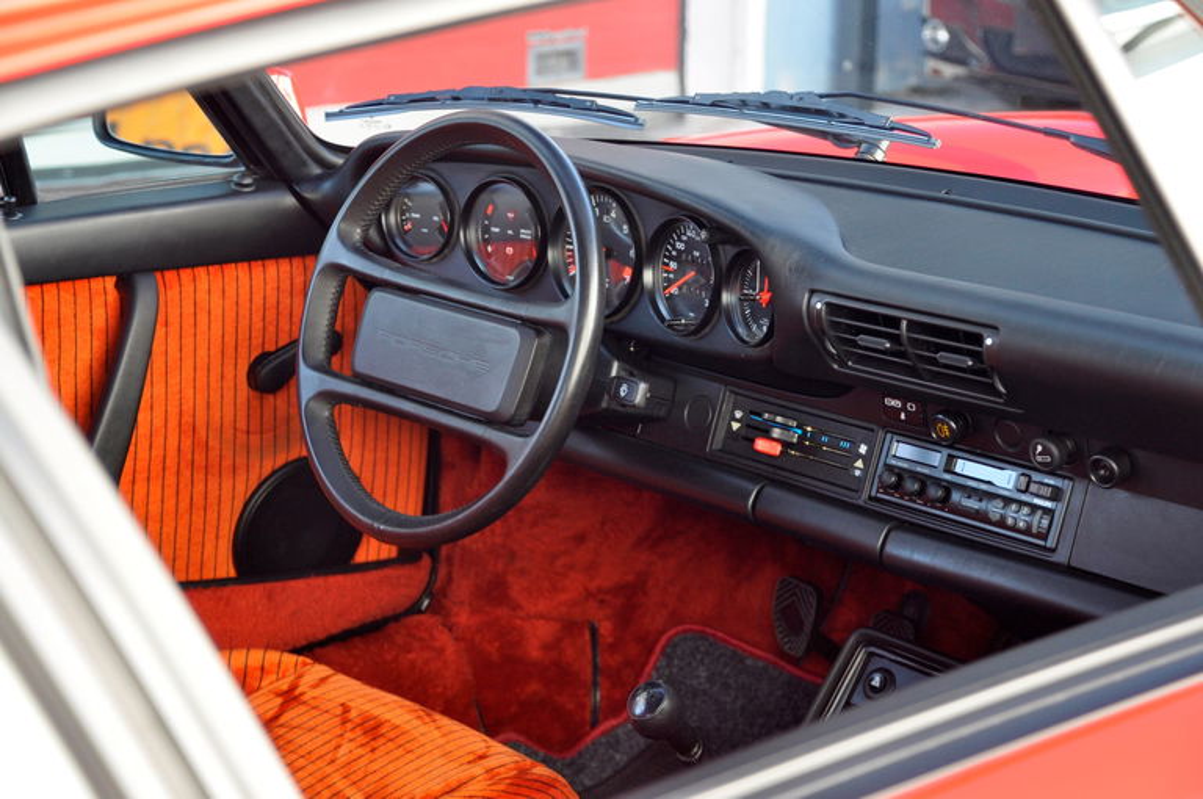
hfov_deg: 28.1
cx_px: 602
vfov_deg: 18.9
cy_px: 400
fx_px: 2403
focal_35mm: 72
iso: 500
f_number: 4.5
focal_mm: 48
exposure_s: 1/50
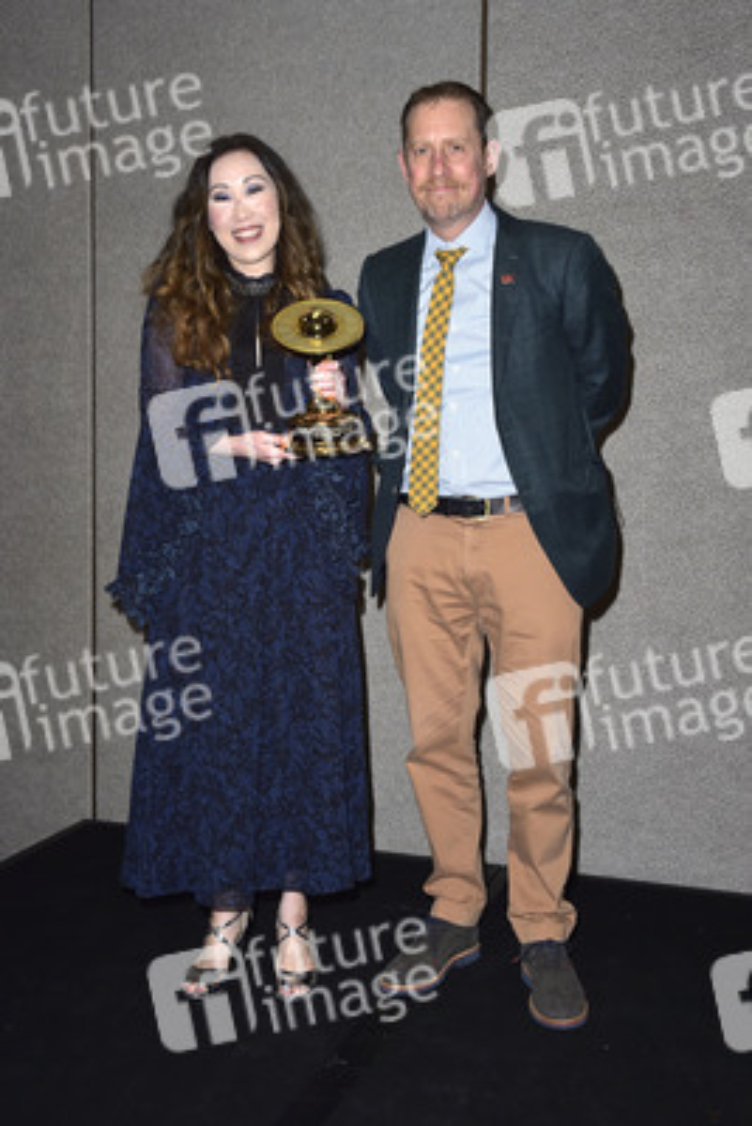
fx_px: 1127
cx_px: 376
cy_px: 563
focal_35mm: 36
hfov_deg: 36.9
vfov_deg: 53.1
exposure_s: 1/250
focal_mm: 36
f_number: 6.3
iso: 500
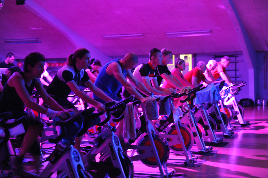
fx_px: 521
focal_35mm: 70
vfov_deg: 19.4
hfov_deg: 28.9
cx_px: 134
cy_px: 89
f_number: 2.8
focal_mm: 70
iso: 3200
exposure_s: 1/15
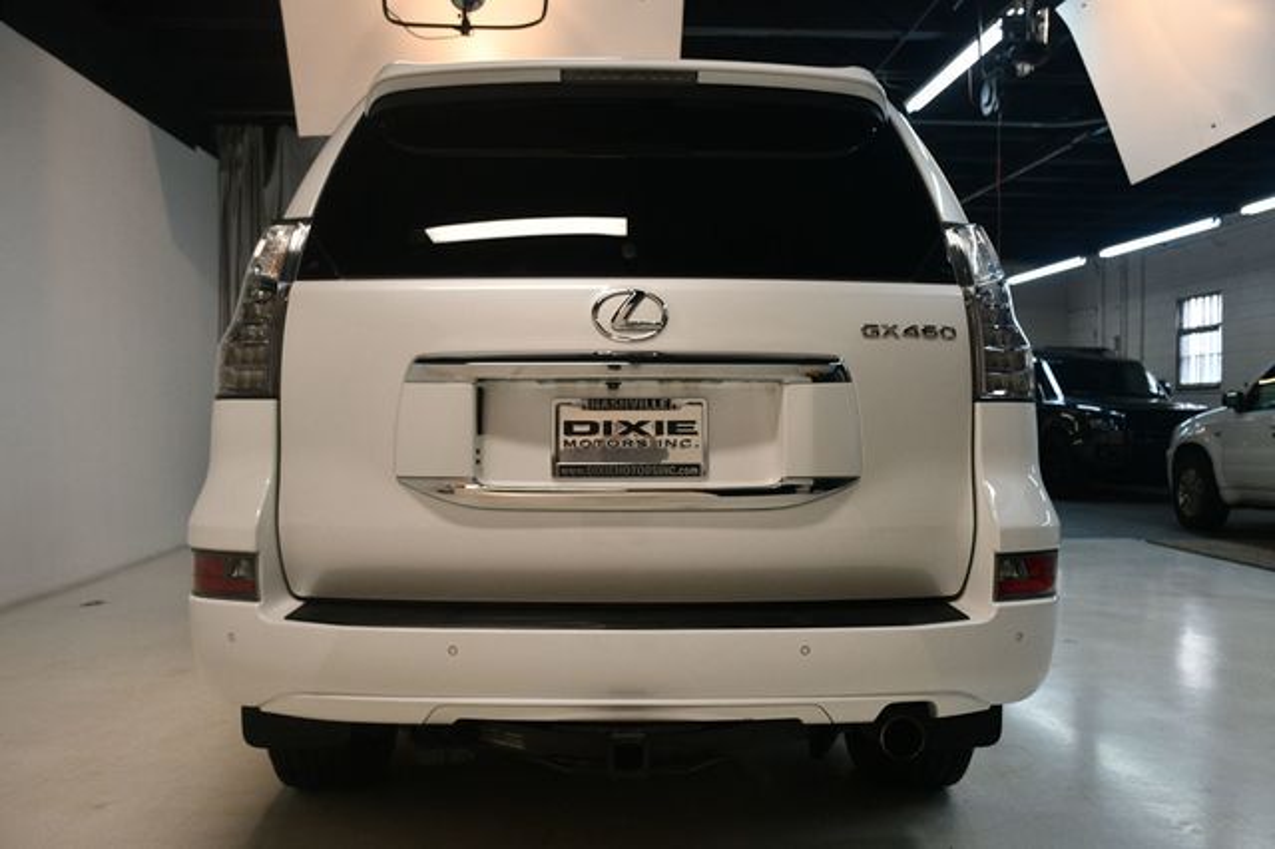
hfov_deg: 57.2
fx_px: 1168
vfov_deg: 39.9
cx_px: 638
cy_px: 424
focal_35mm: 33
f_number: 3.5
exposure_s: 1/200
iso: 800
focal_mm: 22
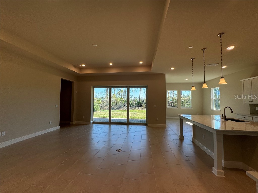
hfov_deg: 102.1
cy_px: 96
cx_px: 129
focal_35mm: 14
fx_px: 104
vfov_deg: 85.7
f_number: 2.2
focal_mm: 2.22
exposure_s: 1/173
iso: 40
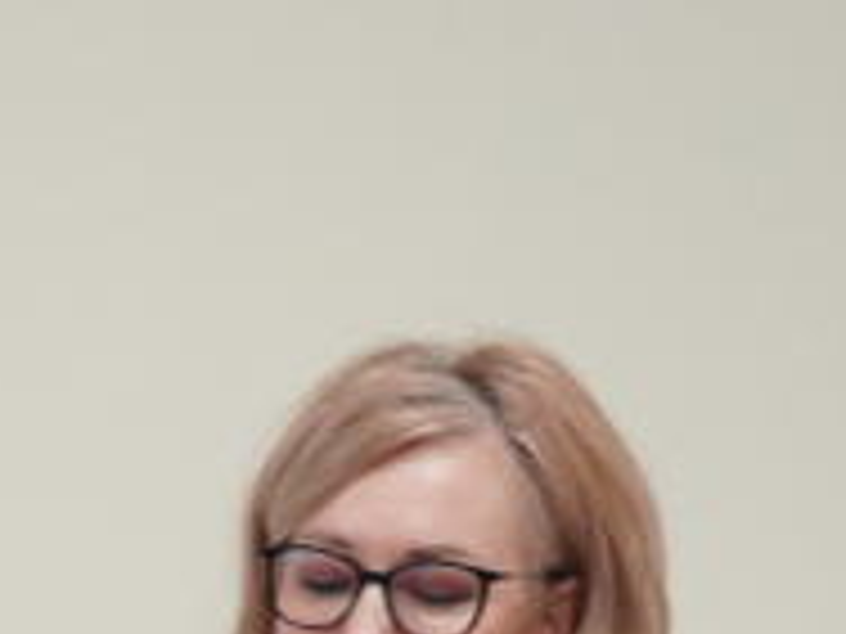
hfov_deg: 9.3
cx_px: -819
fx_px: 4863
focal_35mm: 199
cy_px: 1657
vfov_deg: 6.9
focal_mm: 30
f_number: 4
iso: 2000
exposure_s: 1/160
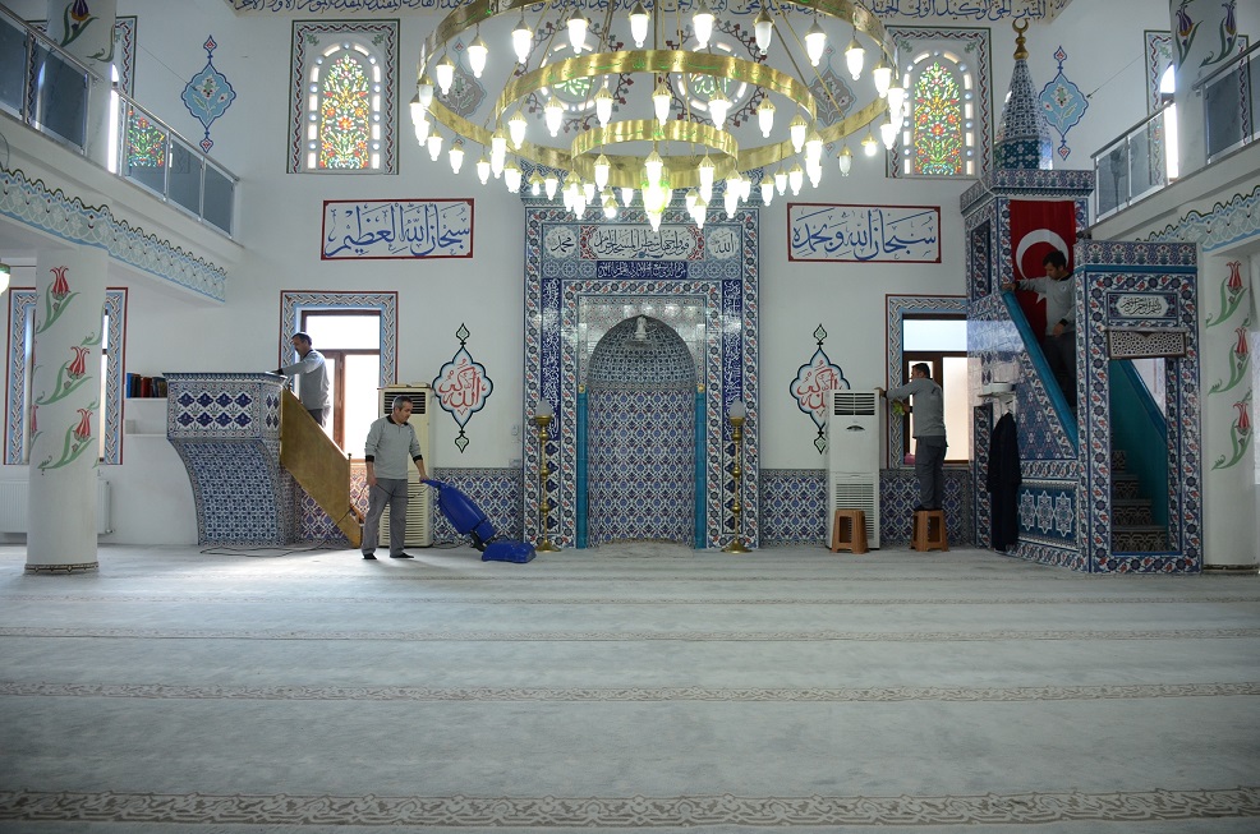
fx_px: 943
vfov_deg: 47.7
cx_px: 630
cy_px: 417
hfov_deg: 67.5
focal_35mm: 27
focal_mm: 18
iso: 640
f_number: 3.5
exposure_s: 1/100
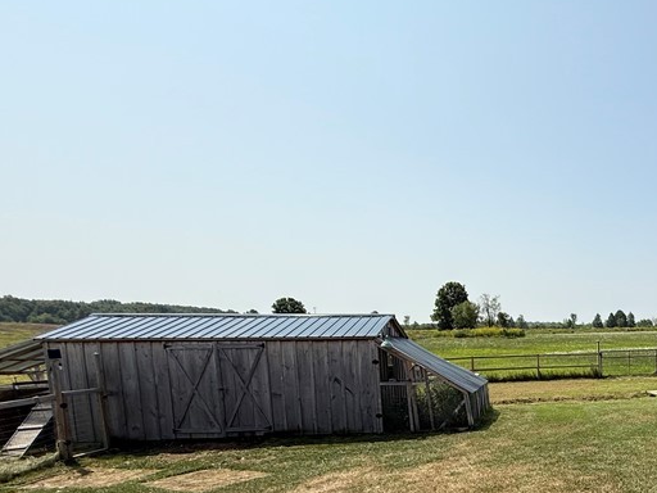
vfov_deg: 46.4
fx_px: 531
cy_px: 413
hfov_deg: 53.8
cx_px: 613
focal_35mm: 28
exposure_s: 1/2611
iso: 50
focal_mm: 2.22
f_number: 2.2
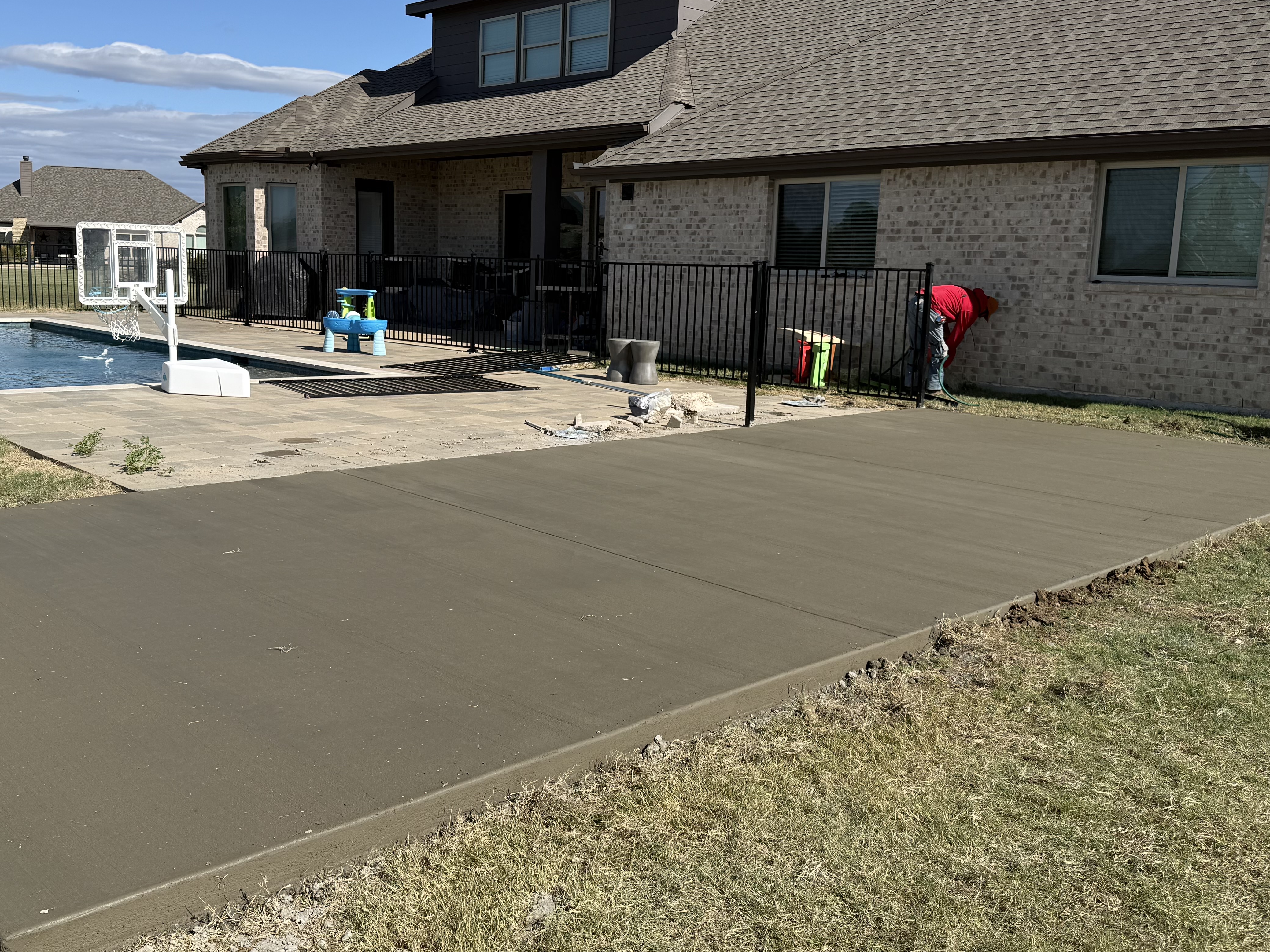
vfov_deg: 42.9
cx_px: 565
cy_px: 441
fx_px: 1211
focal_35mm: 33
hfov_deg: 55.2
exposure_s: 1/5714
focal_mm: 6.76
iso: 80
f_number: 1.78
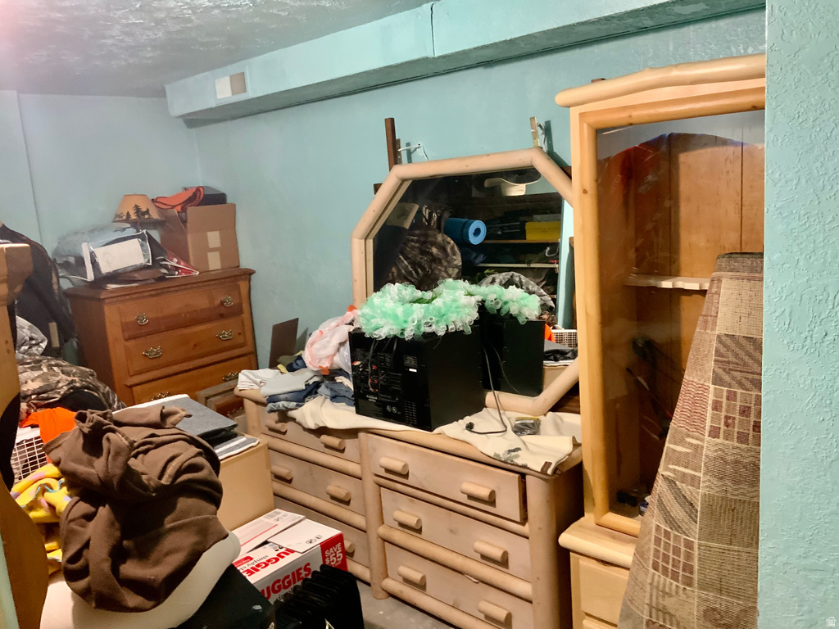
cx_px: 420
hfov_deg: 61.7
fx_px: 703
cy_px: 314
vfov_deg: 48.2
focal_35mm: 29
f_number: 1.8
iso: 200
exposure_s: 1/40
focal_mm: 3
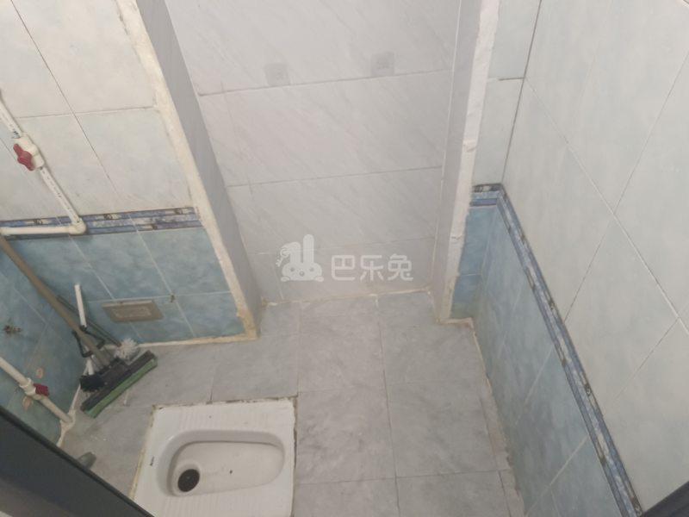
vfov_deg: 58.9
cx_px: 344
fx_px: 458
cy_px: 258
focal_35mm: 23
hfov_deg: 73.9
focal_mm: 5.59
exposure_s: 1/50
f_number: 1.88
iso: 1885
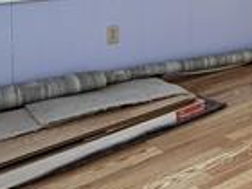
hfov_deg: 28.5
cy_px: -59
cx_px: 250
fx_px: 466
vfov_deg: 20.8
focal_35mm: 64
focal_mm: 2.22
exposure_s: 1/120
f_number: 2.2
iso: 100
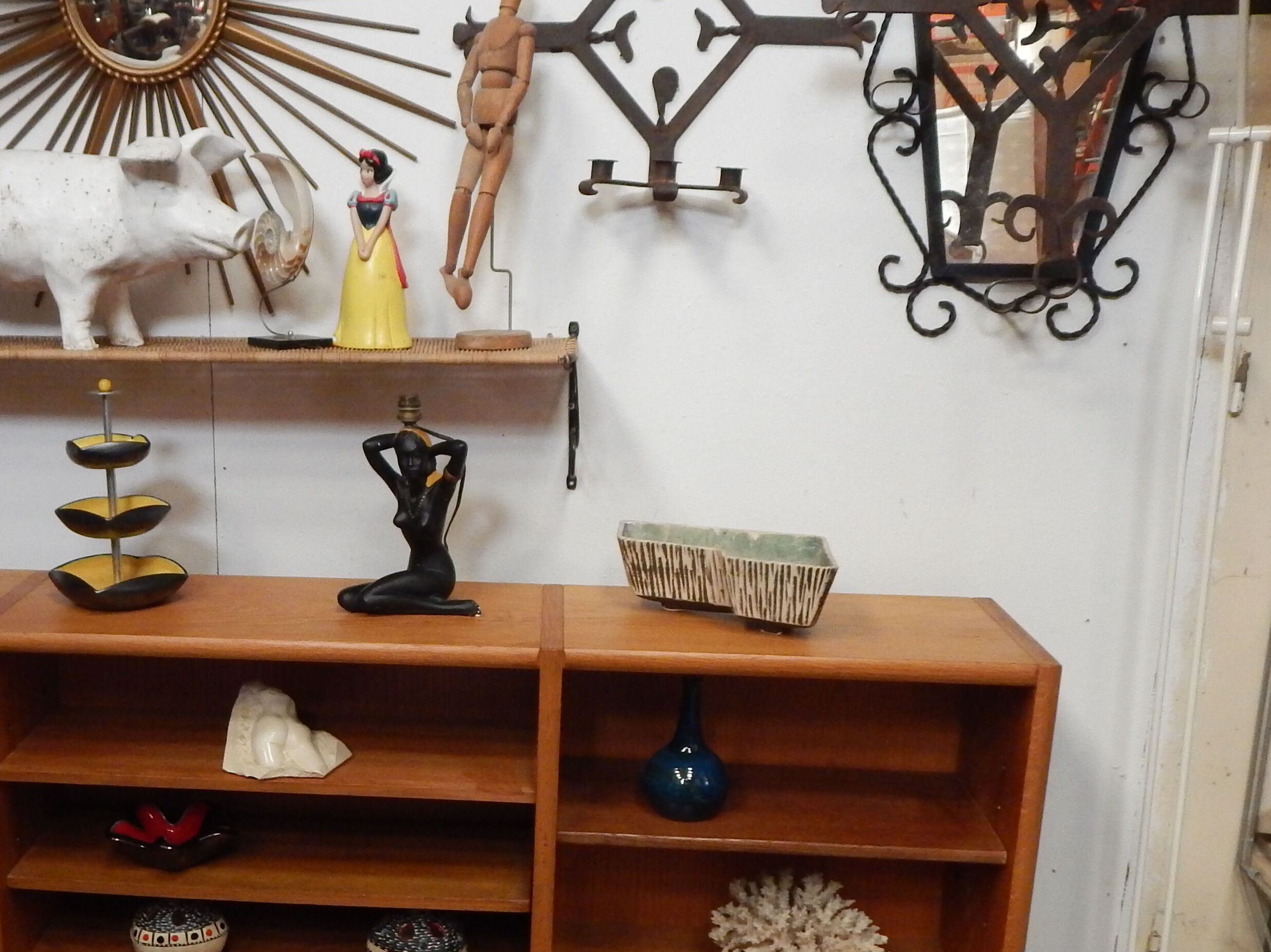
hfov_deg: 44.6
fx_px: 1505
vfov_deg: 34.8
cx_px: 362
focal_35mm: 41
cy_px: 629
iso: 400
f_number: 3
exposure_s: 1/10
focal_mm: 4
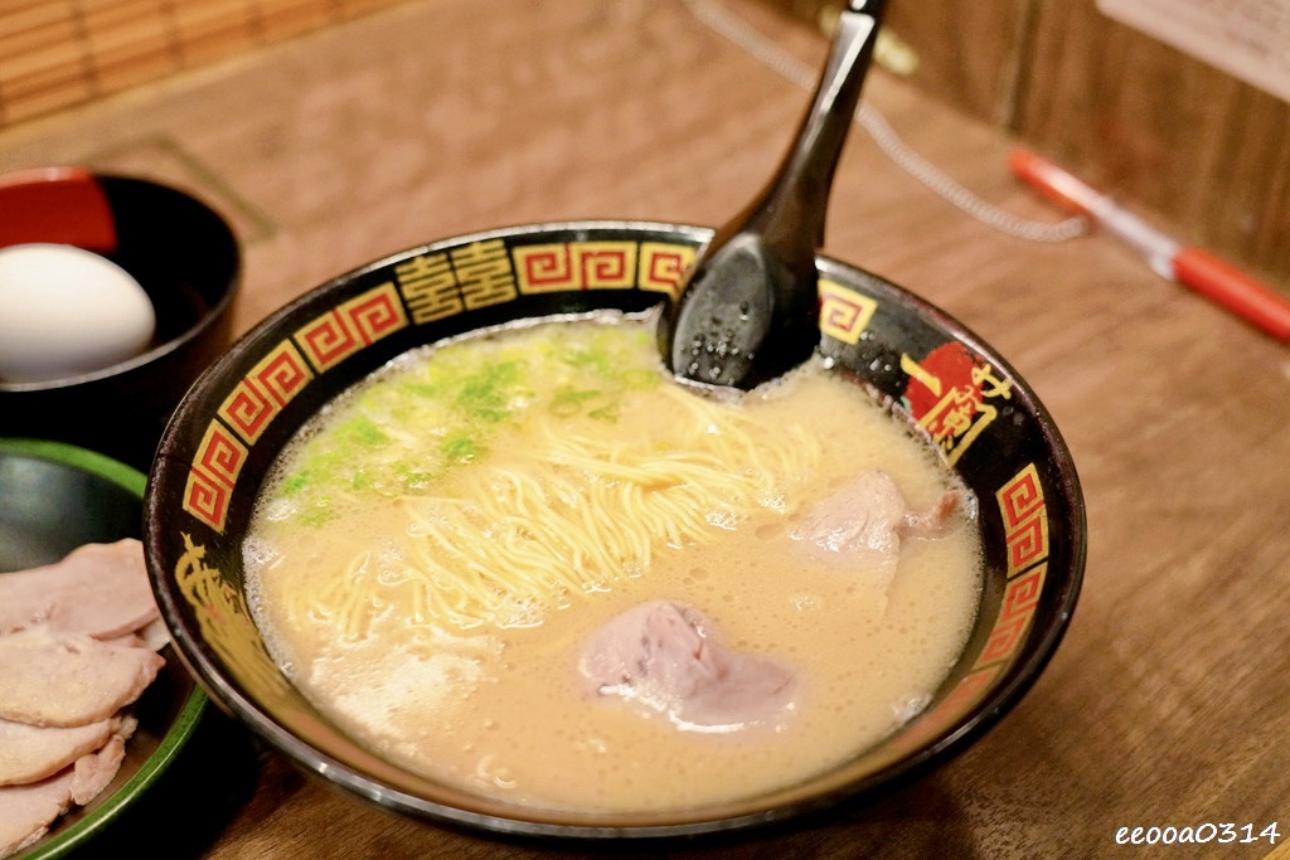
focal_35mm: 52
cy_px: 430
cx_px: 645
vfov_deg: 26.0
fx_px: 1863
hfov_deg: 38.2
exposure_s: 1/60
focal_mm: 52
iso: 2500
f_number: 4
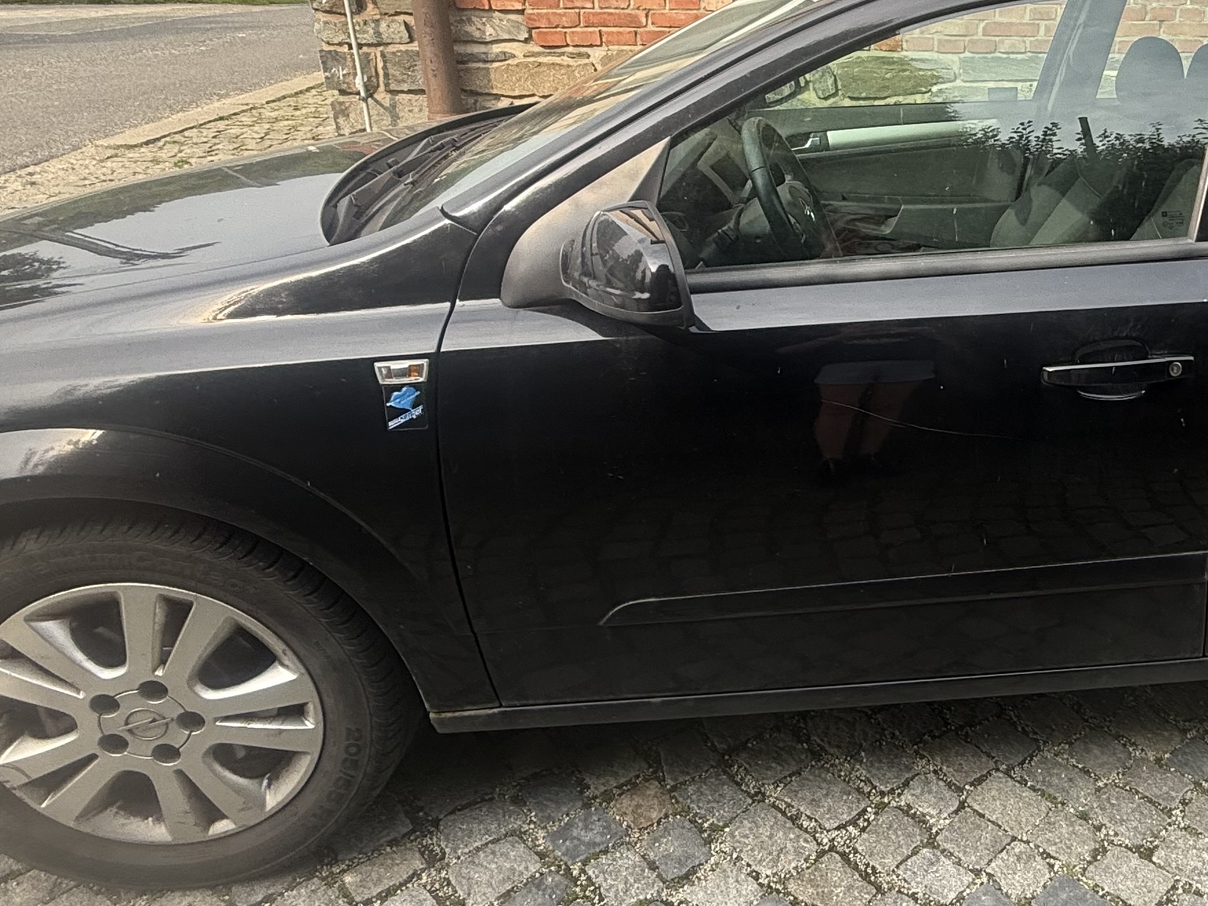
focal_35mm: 32
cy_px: 334
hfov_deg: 51.4
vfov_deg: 43.8
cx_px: 1045
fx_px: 1117
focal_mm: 2.22
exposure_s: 1/290
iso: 64
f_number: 2.2
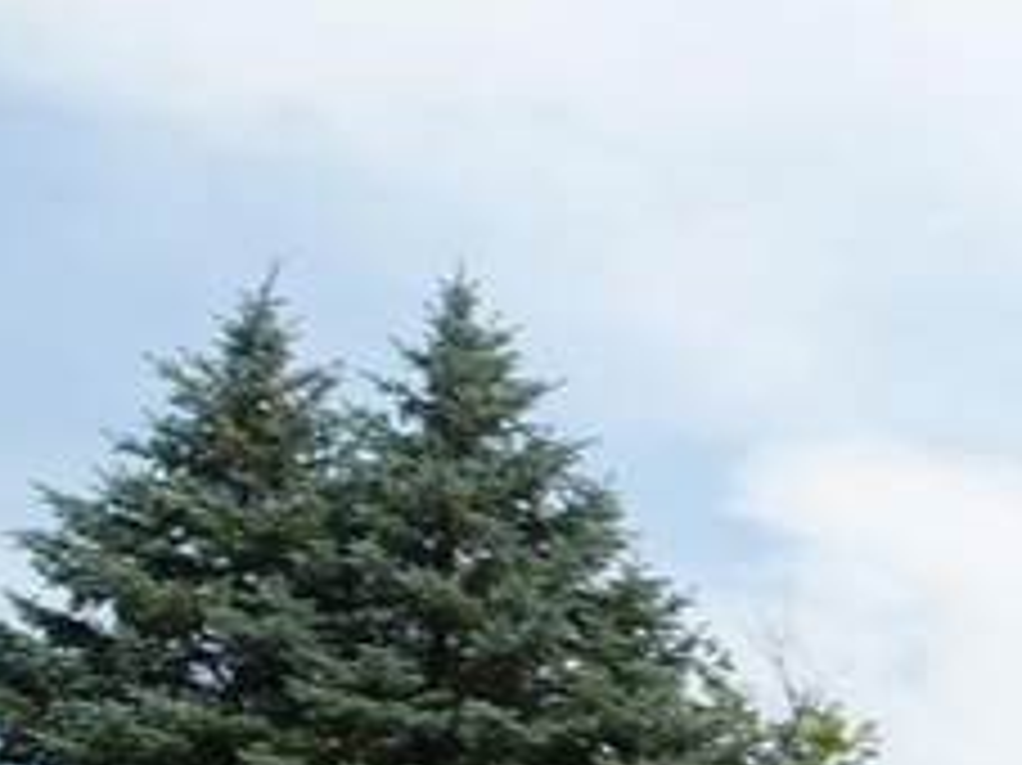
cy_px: 1138
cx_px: 2476
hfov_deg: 10.1
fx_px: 4987
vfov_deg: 8.6
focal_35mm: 169
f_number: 3.5
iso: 80
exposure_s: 1/800
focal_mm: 5.11
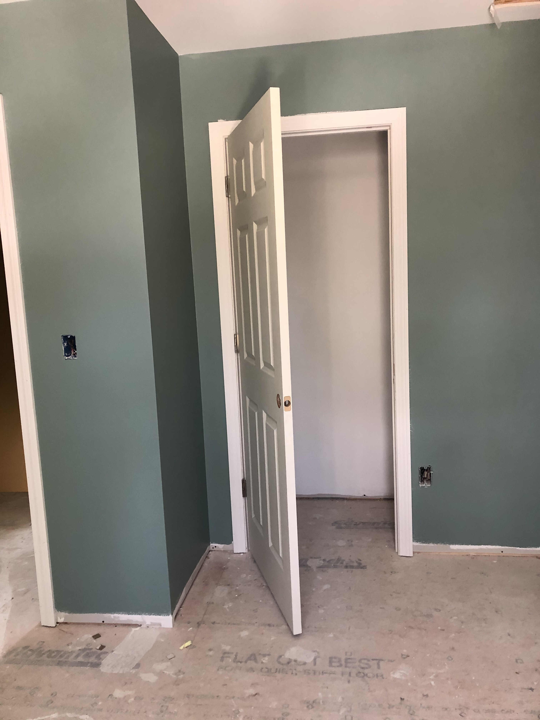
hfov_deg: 49.7
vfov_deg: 63.4
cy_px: 360
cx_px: 270
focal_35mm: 28
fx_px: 582
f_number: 1.8
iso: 50
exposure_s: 1/15
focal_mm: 3.99
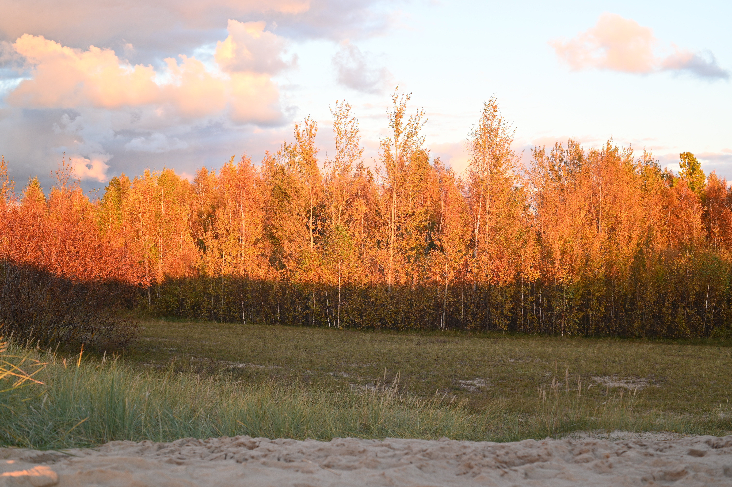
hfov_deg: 39.6
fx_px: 1016
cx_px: 366
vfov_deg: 27.0
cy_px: 244
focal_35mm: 50
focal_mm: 50
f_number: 1.4
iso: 360
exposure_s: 1/100
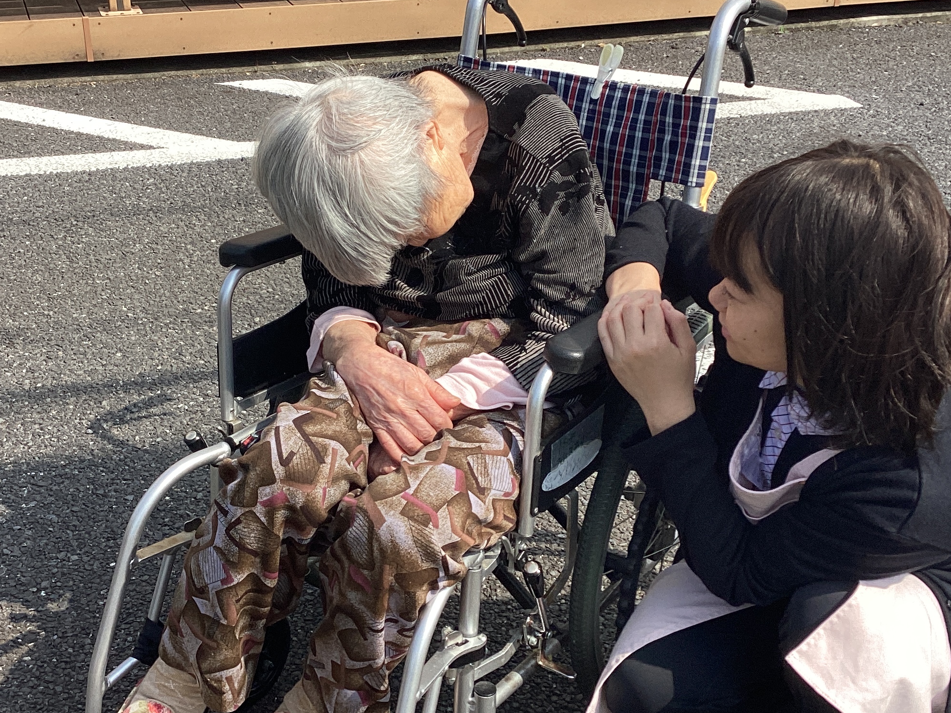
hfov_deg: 37.4
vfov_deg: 28.6
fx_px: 1401
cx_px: 397
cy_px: 382
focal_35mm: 51
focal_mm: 3.3
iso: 25
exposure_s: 1/1101
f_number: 2.4
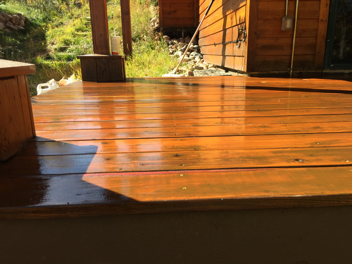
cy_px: 132
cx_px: 176
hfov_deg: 61.7
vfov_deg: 48.2
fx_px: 295
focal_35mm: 29
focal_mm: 4.15
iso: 32
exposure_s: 1/590
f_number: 2.2
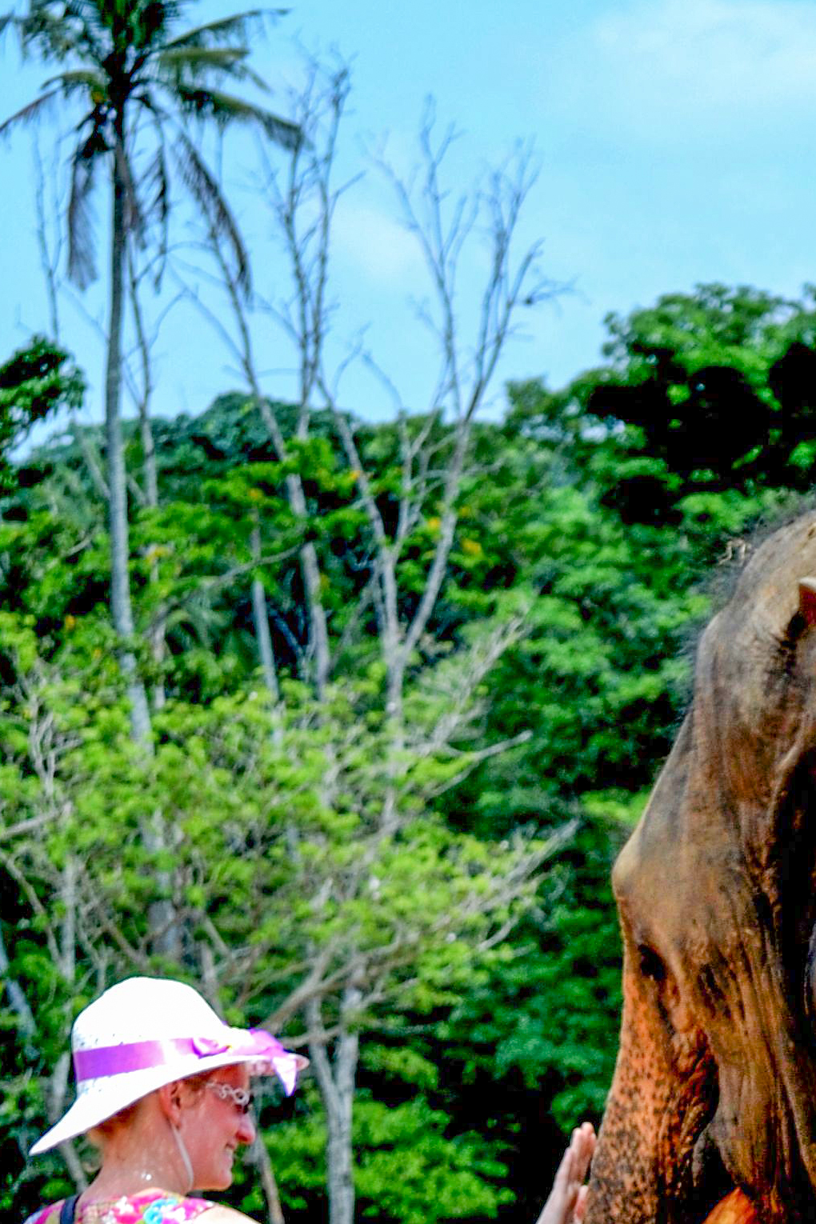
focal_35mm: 249
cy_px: 1699
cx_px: 834
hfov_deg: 5.5
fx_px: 8449
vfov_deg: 8.2
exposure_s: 1/160
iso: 100
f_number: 6.3
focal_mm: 55
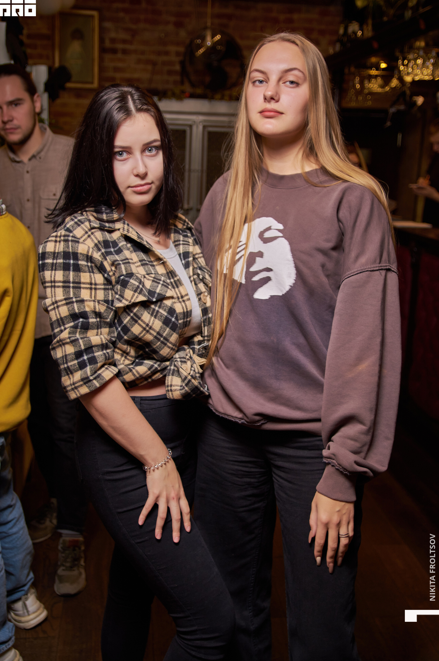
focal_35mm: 42
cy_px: 325
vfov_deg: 46.9
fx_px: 760
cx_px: 219
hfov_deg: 32.2
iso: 320
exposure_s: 1/125
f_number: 2.8
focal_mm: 27
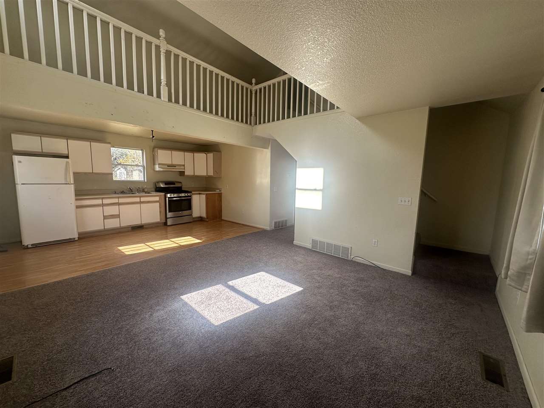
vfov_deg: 85.7
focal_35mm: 14
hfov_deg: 102.1
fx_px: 220
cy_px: 204
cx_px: 272
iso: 40
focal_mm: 2.22
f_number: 2.2
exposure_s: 1/228
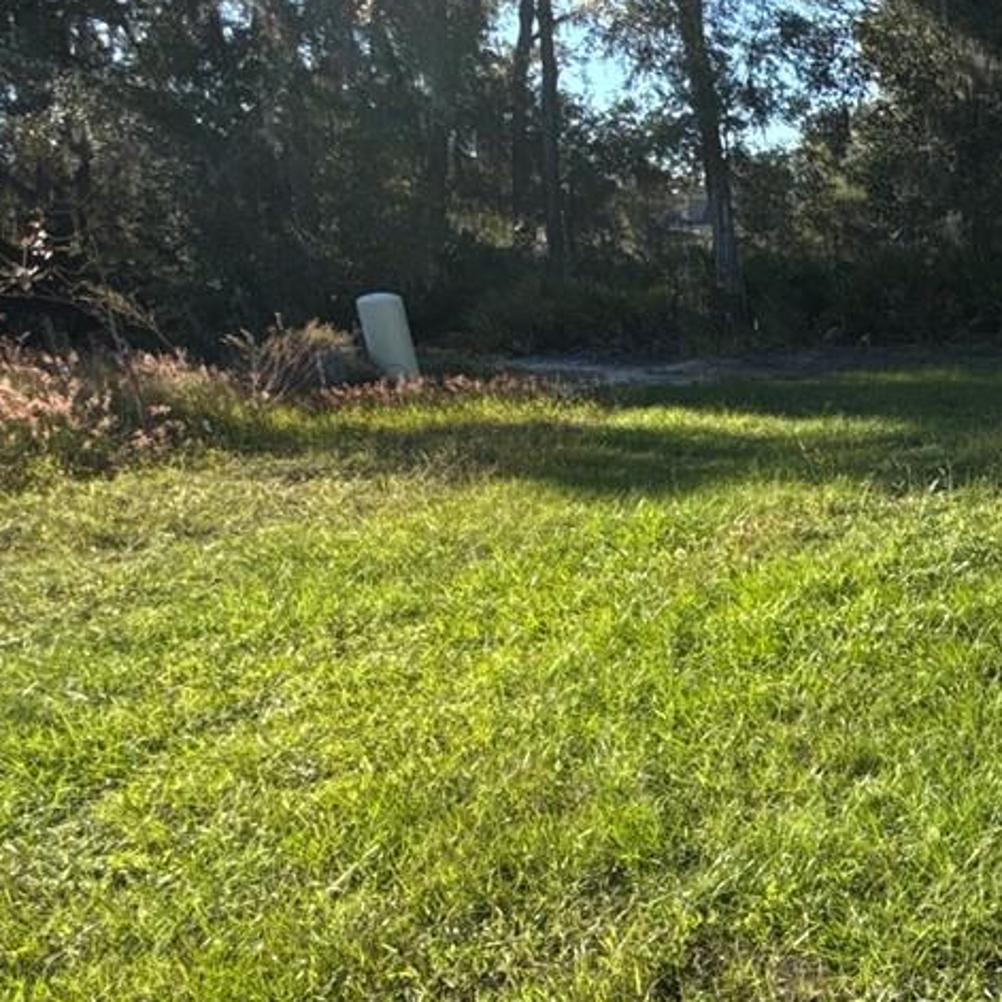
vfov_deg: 40.0
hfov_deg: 30.6
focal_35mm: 42
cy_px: 568
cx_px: 1330
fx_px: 1375
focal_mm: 2.22
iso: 50
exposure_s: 1/1050
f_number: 2.2
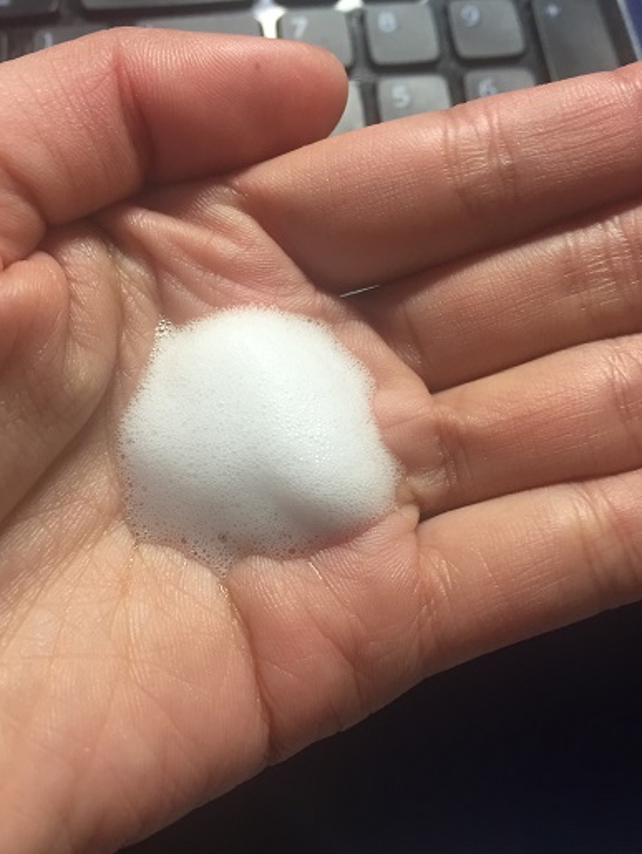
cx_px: 312
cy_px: 417
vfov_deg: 59.9
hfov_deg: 46.8
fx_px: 741
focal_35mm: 30
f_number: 2.2
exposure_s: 1/33
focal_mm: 4.15
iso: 64
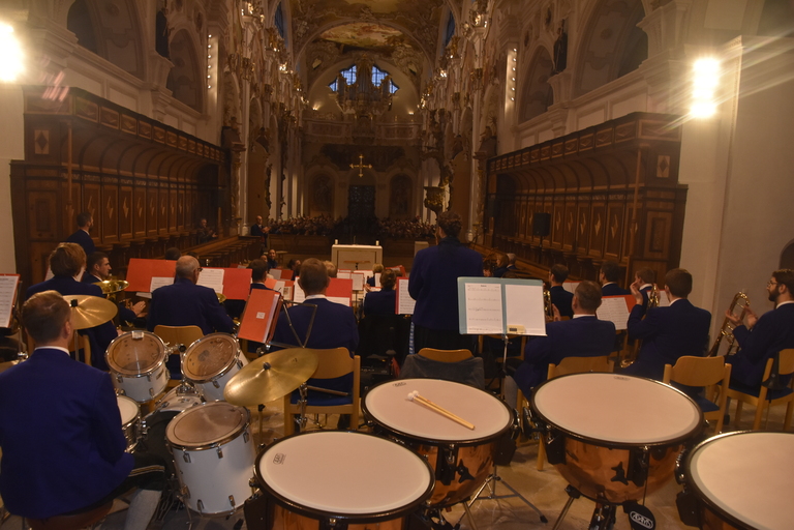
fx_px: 529
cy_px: 265
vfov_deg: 53.1
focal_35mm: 24
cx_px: 397
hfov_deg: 73.7
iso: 800
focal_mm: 16
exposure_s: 1/125
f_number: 5
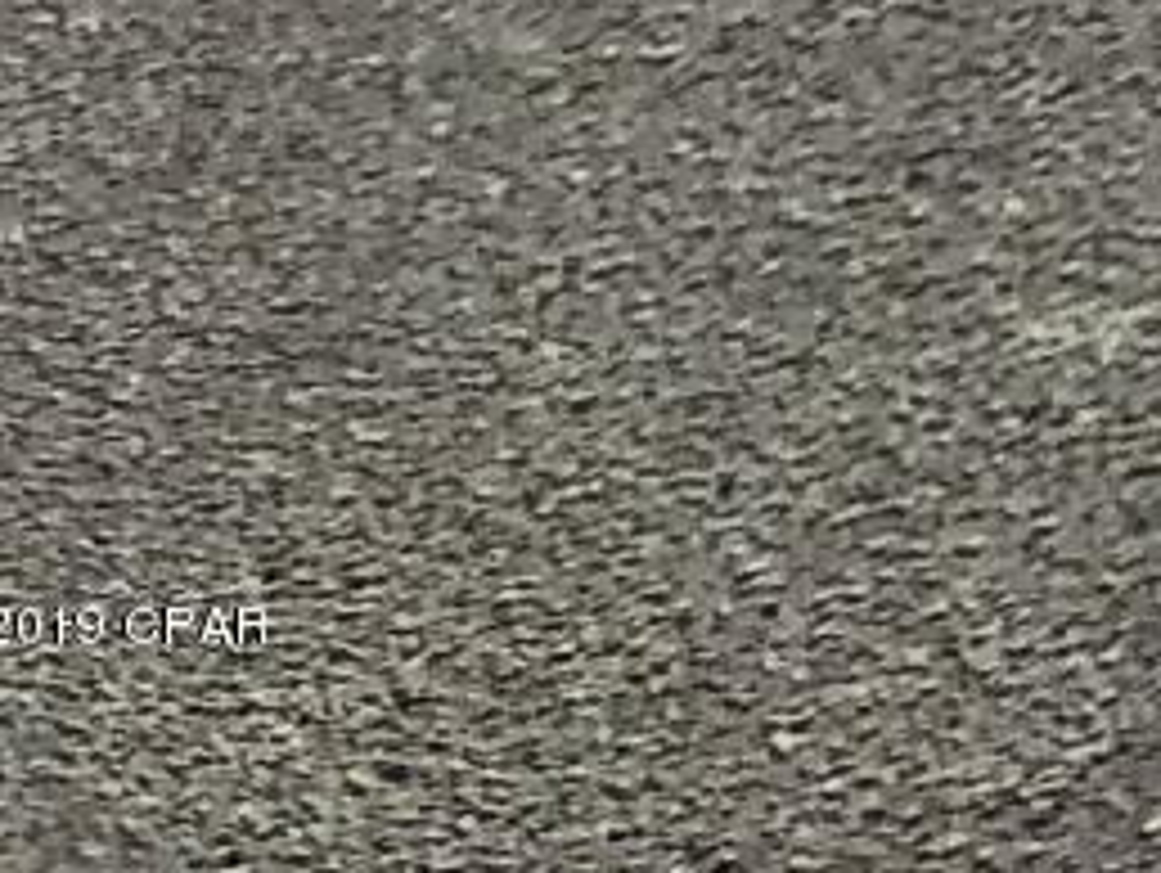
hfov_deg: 8.0
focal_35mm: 217
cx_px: 3290
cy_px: -3591
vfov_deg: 5.3
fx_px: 7285
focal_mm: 3.99
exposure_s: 1/6024
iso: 25
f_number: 1.8
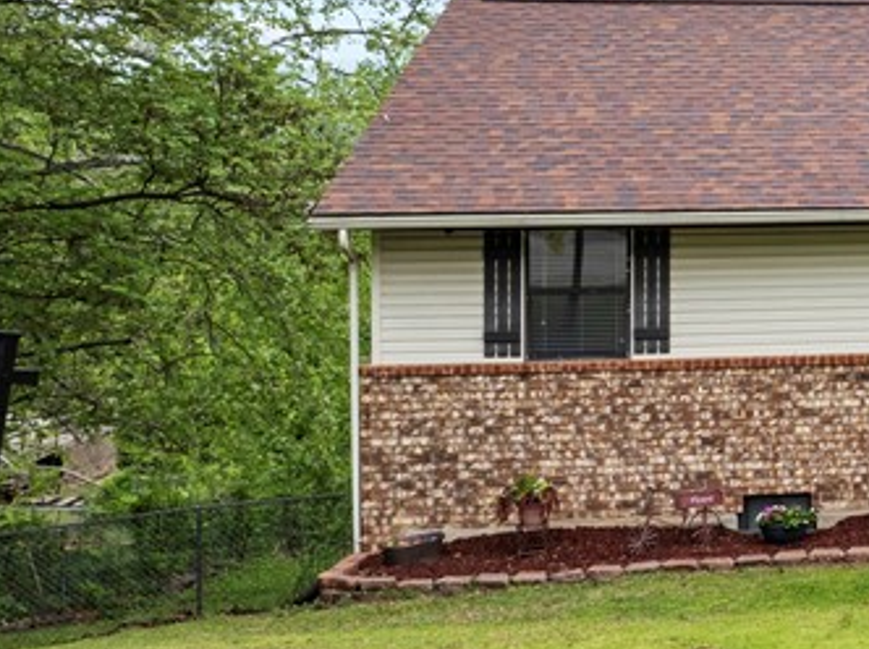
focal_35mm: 74
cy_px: 84
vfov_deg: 19.5
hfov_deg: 21.8
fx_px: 1855
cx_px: 1317
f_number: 2.8
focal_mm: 12.29
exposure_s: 1/1600
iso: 130
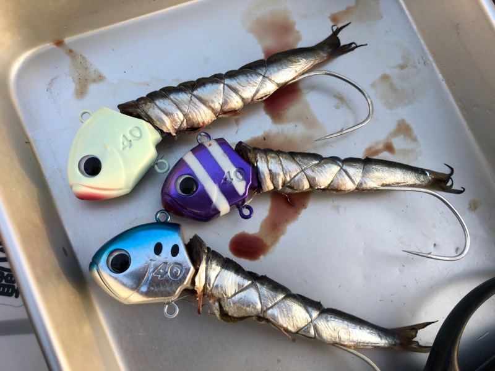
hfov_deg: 63.4
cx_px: 248
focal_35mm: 28
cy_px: 186
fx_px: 400
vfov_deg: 49.7
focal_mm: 3.99
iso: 20
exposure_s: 1/120
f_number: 1.8
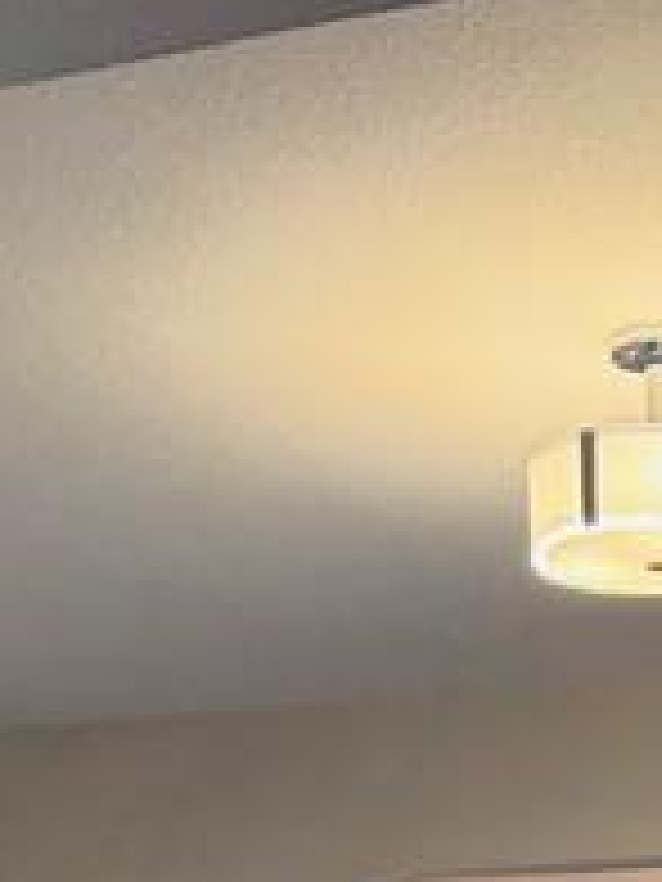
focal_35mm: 94
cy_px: 1647
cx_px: 639
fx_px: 2397
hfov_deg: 15.5
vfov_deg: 16.8
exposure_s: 1/60
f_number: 1.78
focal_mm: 6.76
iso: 125
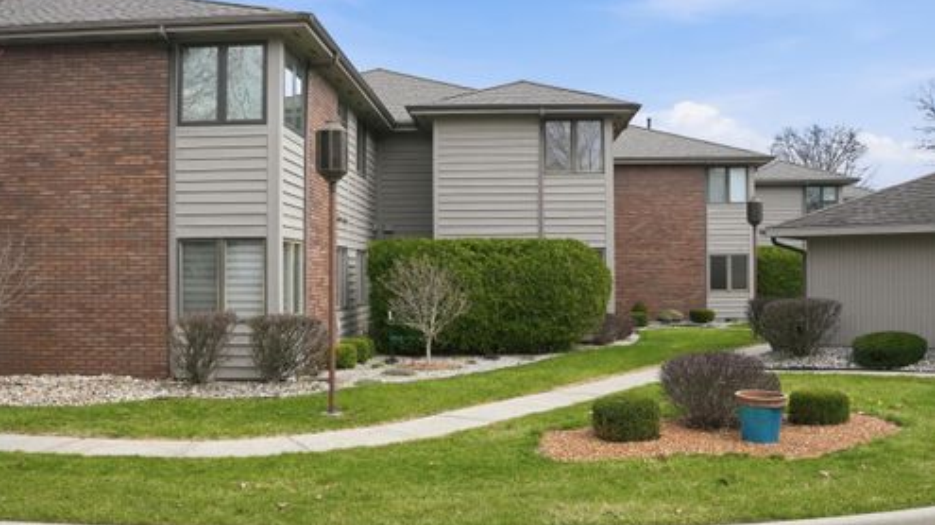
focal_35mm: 37
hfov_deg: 54.6
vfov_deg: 32.3
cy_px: 222
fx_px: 905
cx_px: 467
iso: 800
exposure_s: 1/1000
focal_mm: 23
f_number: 9
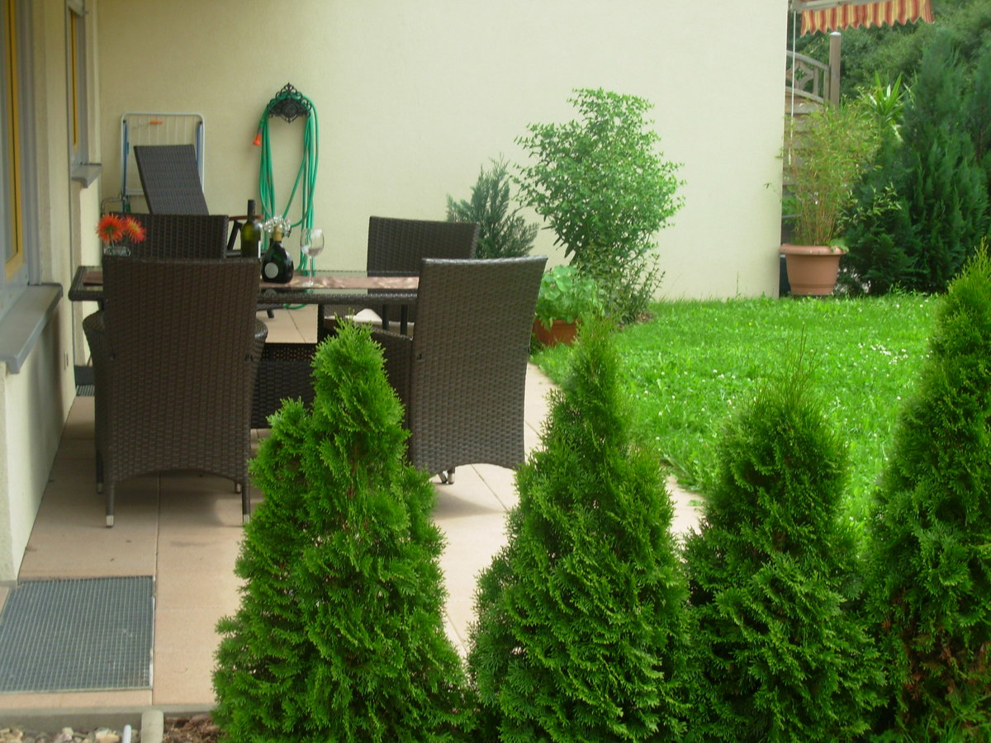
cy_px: 372
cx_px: 496
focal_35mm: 64
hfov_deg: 30.3
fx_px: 1832
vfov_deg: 22.9
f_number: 3.4
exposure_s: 1/352
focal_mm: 10.5
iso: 50
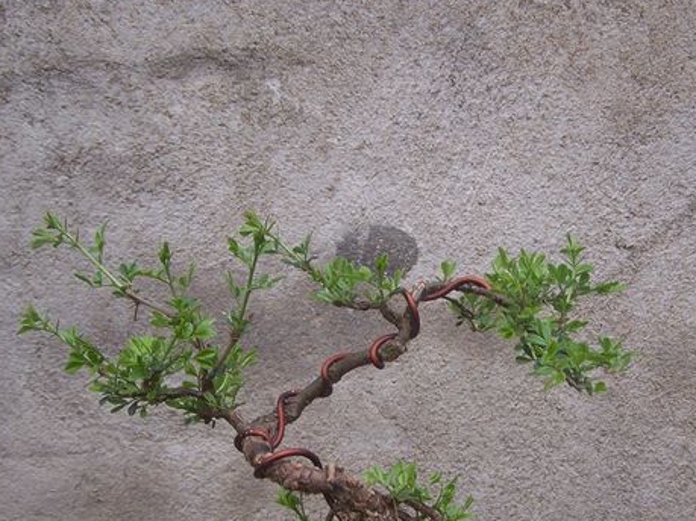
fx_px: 1166
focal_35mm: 58
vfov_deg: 25.1
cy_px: 354
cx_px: 396
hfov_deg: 33.2
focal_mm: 6.3
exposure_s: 1/60
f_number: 2.8
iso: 80
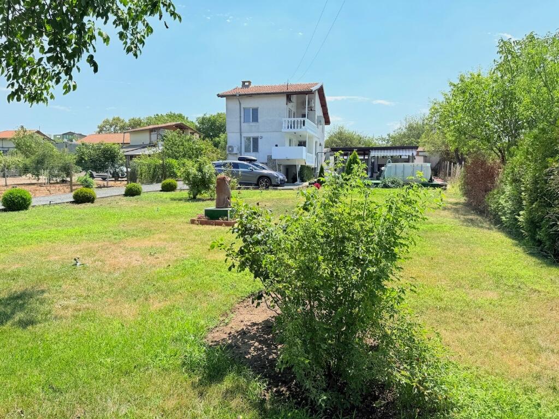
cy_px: 210
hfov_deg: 71.6
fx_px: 388
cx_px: 280
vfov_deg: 56.8
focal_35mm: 24
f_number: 1.78
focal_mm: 6.76
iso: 80
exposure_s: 1/4167
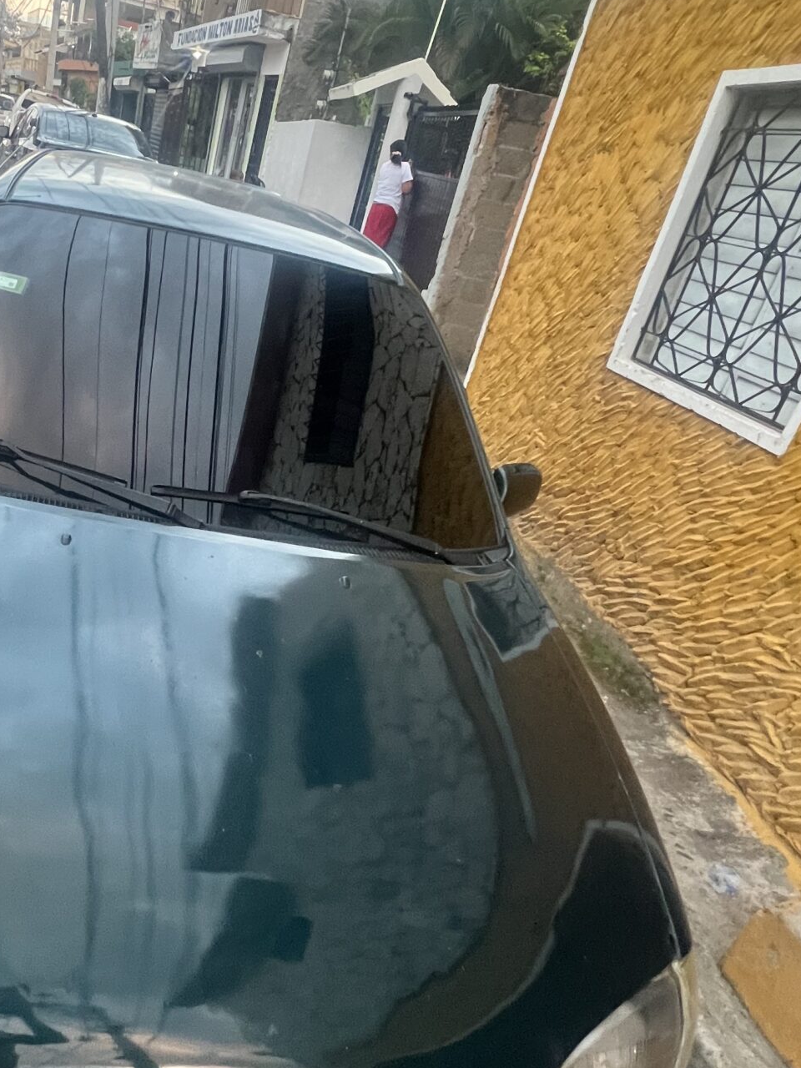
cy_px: 565
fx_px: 802
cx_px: 165
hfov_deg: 50.0
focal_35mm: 26
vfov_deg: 67.2
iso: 320
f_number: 1.8
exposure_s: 1/60
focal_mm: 1.57
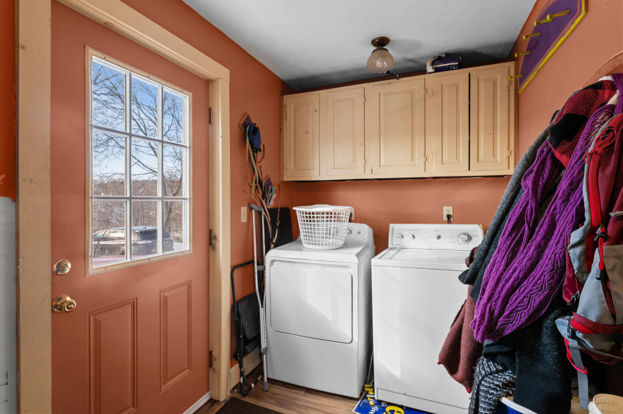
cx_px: 312
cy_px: 207
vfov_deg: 67.3
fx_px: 311
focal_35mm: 18
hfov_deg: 90.0
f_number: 8
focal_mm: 18
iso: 800
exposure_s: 1/13
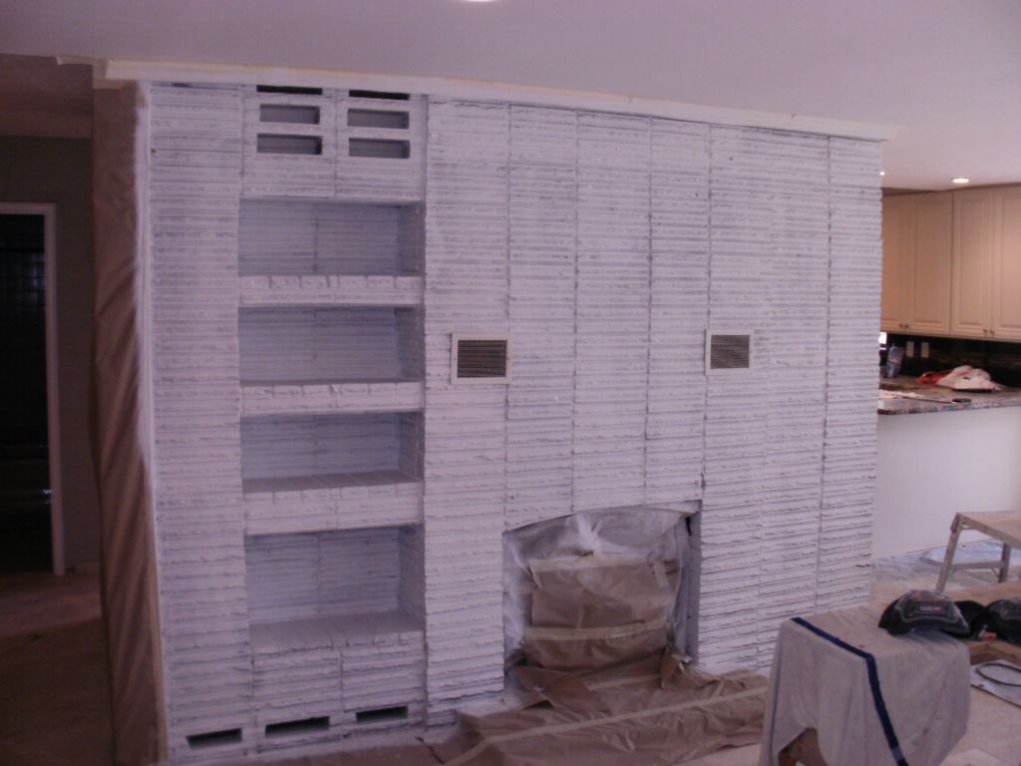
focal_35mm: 36
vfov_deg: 39.7
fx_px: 1062
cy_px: 383
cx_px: 510
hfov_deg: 51.4
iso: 100
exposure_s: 1/40
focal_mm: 6.3
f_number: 3.5
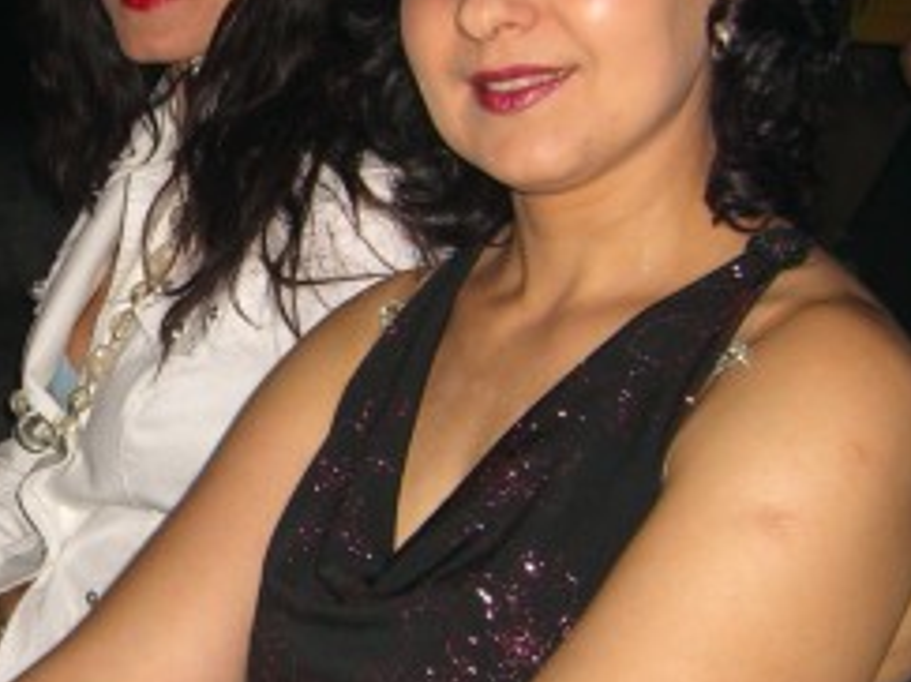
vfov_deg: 15.7
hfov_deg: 20.4
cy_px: 300
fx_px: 2473
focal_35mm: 94
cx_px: 64
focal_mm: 7.9
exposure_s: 1/60
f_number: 2.8
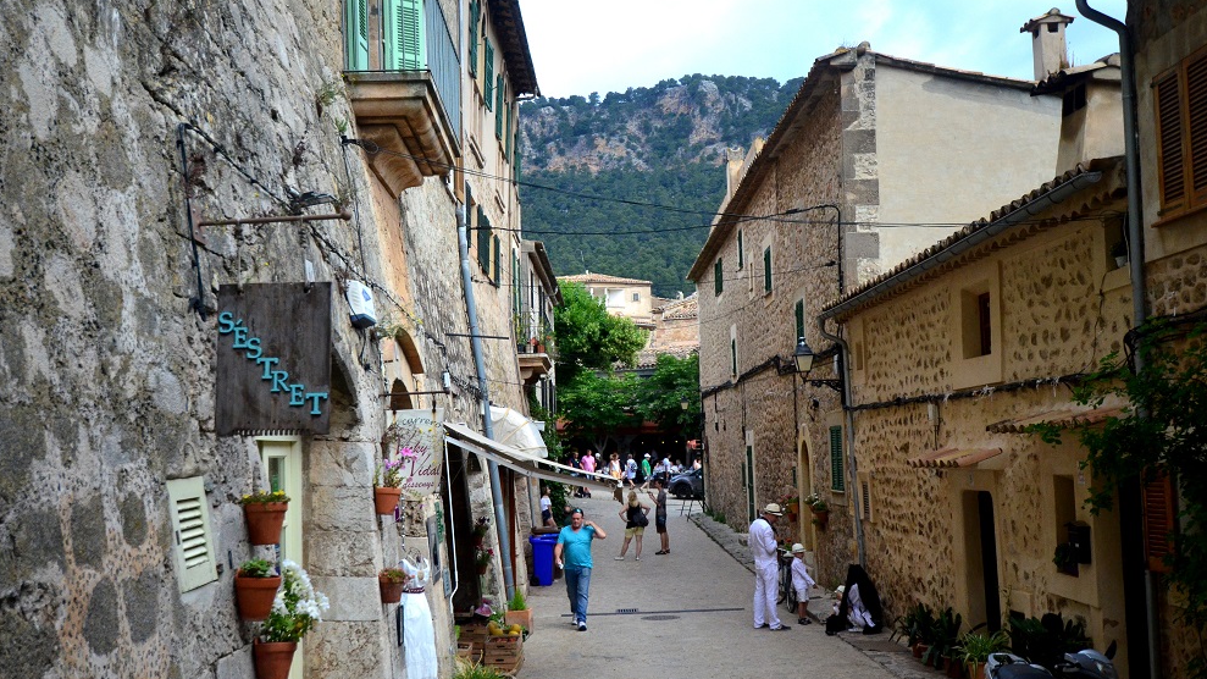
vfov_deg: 31.2
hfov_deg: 52.8
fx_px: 1216
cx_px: 607
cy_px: 358
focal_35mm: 38
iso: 1600
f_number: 4
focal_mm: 24
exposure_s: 1/8000
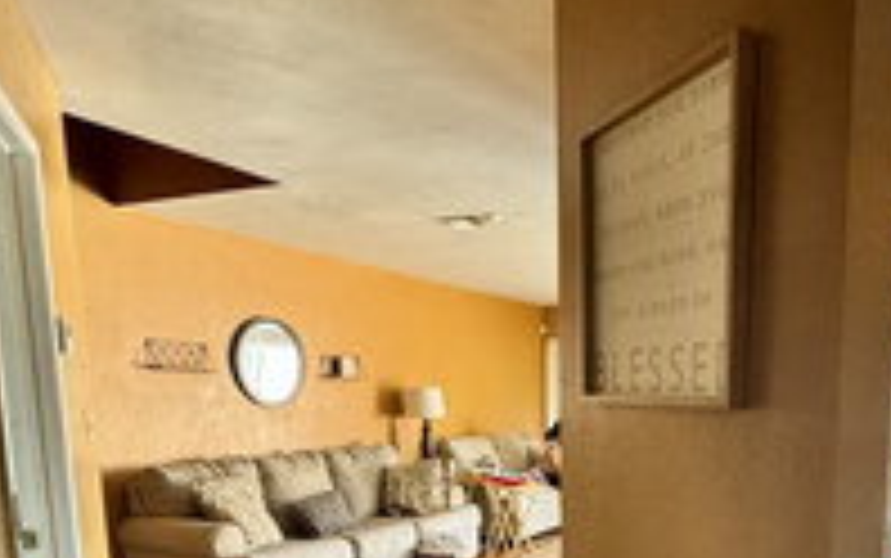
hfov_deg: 57.8
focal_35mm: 32
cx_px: 619
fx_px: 777
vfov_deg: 36.6
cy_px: 518
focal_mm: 2.22
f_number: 2.2
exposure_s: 1/60
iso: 400
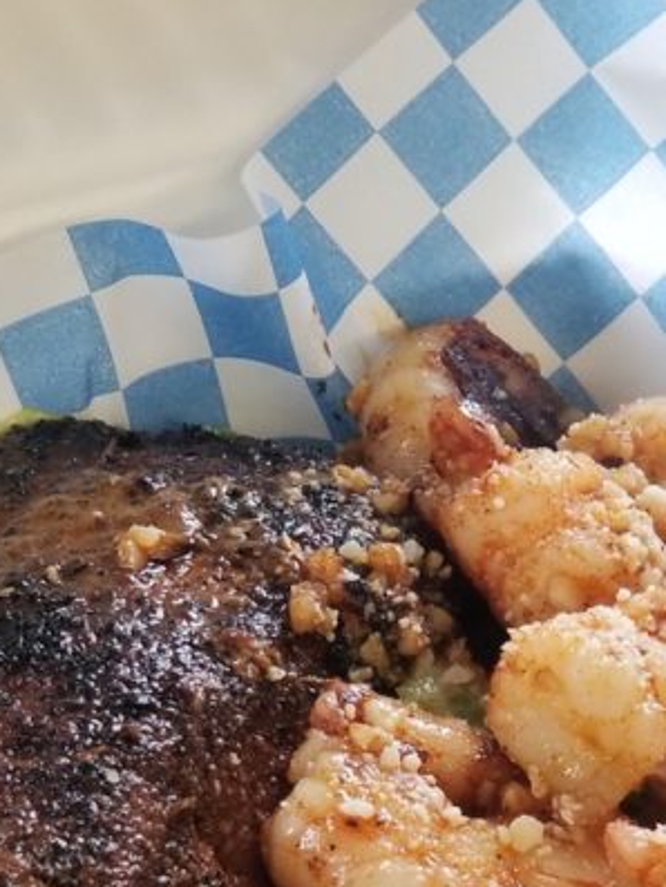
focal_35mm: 134
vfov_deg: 14.5
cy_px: 816
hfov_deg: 11.1
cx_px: 416
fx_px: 3436
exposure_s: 1/30
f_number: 2.4
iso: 80
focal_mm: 6
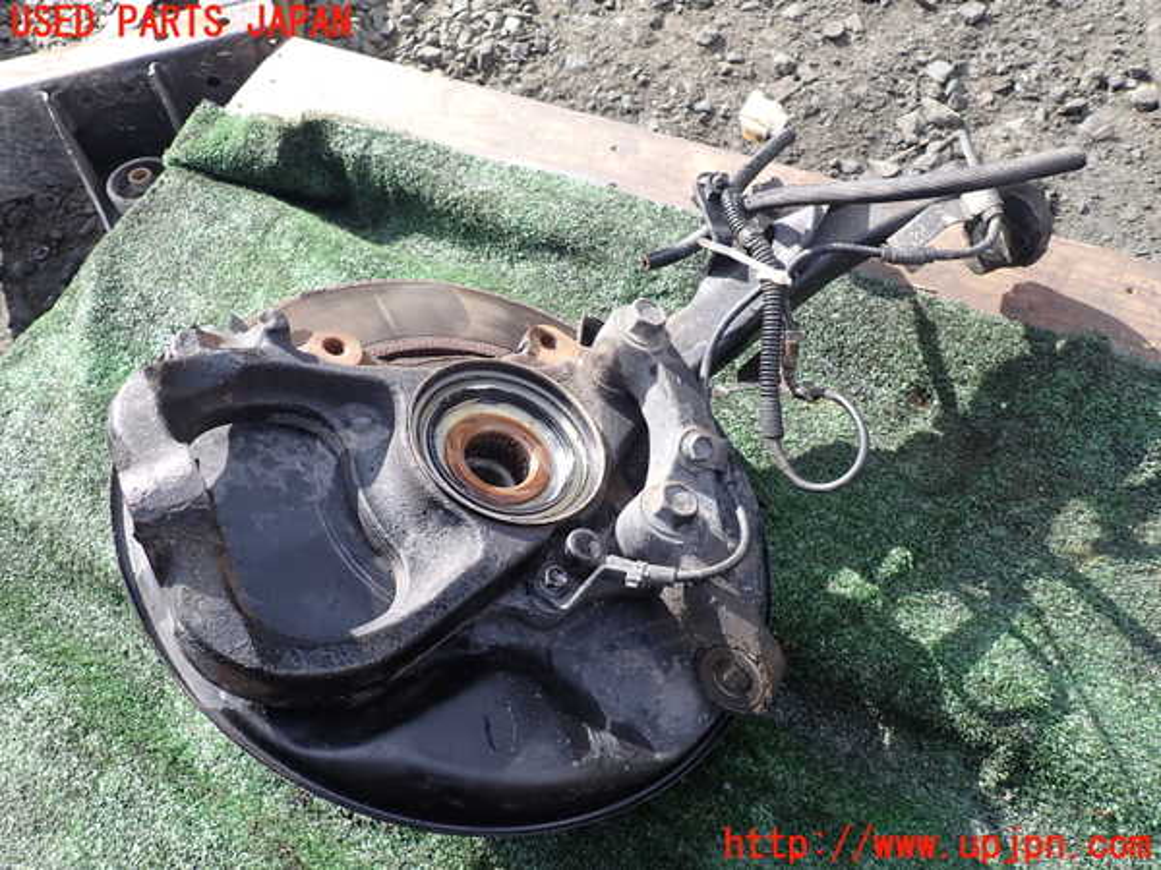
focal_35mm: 25
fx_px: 838
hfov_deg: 69.4
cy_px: 435
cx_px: 580
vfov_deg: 54.9
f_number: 2.8
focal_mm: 4.5
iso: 100
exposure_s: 1/320
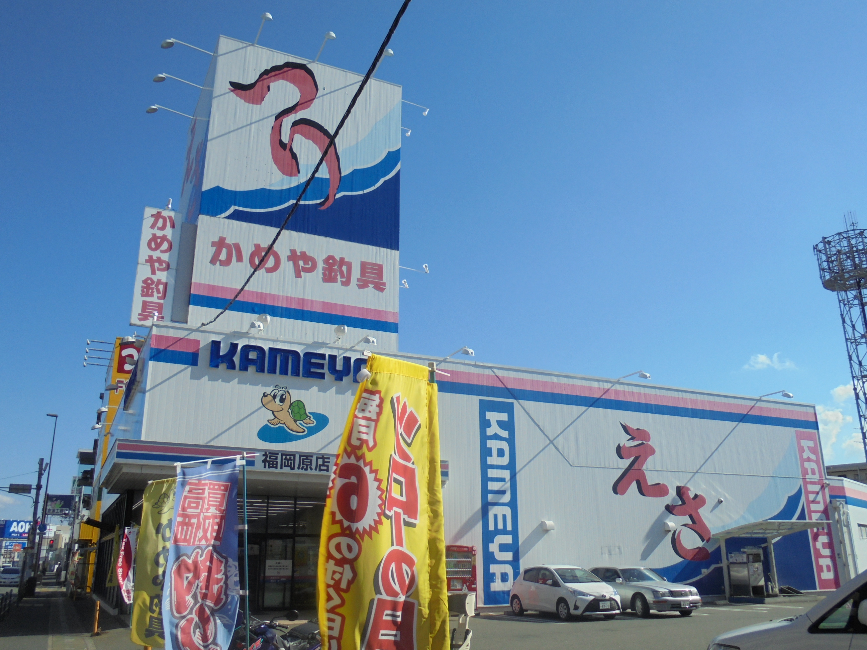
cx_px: 434
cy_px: 325
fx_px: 726
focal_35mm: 29
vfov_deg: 48.2
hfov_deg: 61.7
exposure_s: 1/160
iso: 100
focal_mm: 5.3
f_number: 11.8
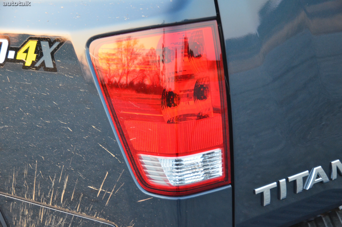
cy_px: 114
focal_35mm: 82
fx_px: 782
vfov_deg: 16.5
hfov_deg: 24.7
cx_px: 171
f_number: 4.8
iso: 1600
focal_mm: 55
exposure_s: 1/60
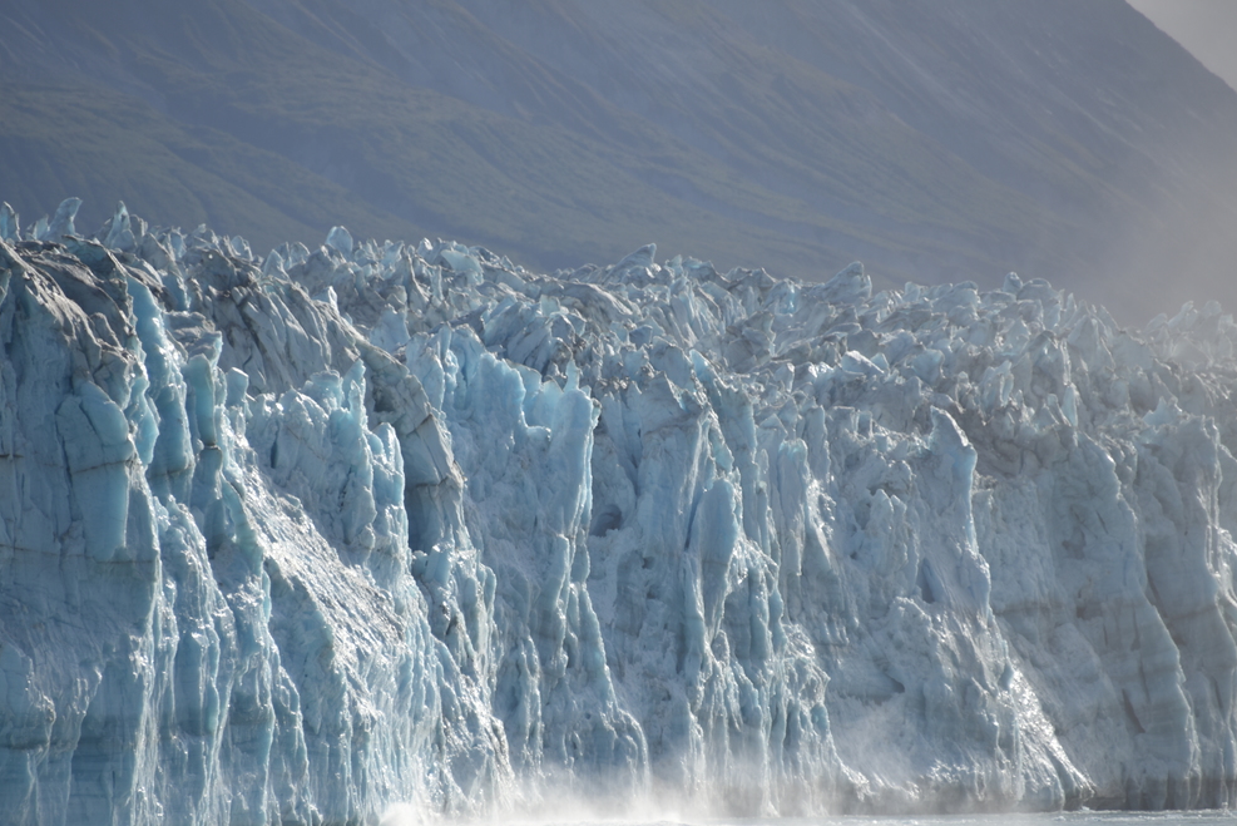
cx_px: 597
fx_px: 13372
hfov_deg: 5.3
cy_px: 515
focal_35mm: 389
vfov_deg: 3.5
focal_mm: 300
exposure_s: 1/640
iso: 100
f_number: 7.1
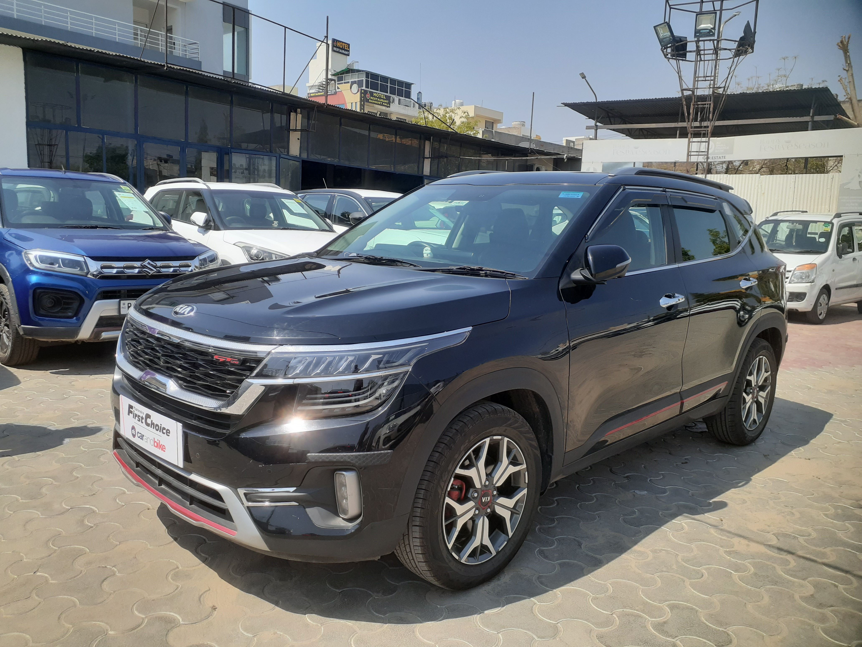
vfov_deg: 51.4
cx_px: 431
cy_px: 324
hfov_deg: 65.3
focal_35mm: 27
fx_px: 672
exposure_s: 1/1062
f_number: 1.9
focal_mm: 3.6
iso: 40
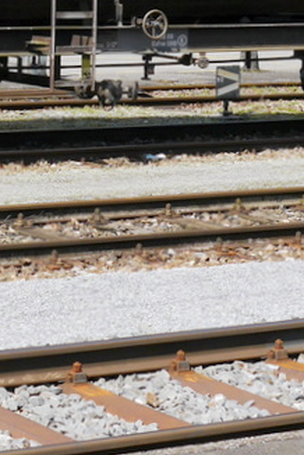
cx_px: -93
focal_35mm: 153
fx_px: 1934
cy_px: -13
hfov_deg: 8.8
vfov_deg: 13.2
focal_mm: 20
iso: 160
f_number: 8
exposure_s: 1/400
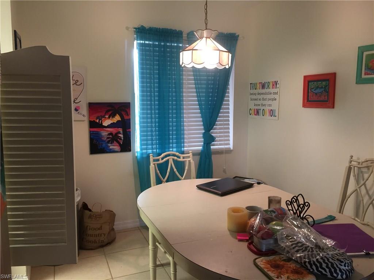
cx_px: 187
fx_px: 313
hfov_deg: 61.7
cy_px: 140
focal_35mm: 29
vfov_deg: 48.2
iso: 100
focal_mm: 4.15
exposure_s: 1/30
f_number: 2.2
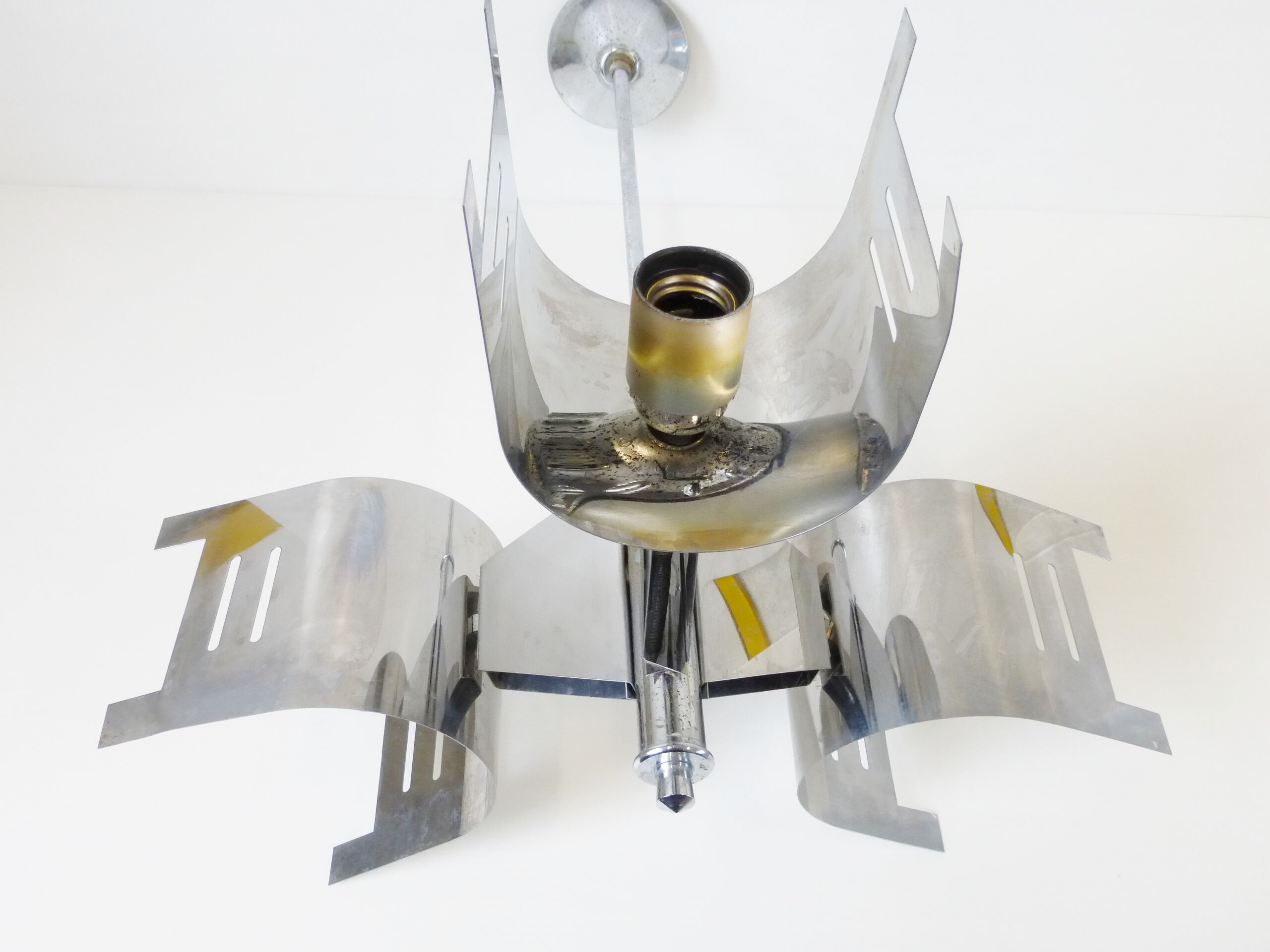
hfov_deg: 58.4
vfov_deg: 45.4
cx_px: 635
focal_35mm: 31
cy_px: 476
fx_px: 1137
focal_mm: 5.4
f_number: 3.6
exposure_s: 1/60
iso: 160
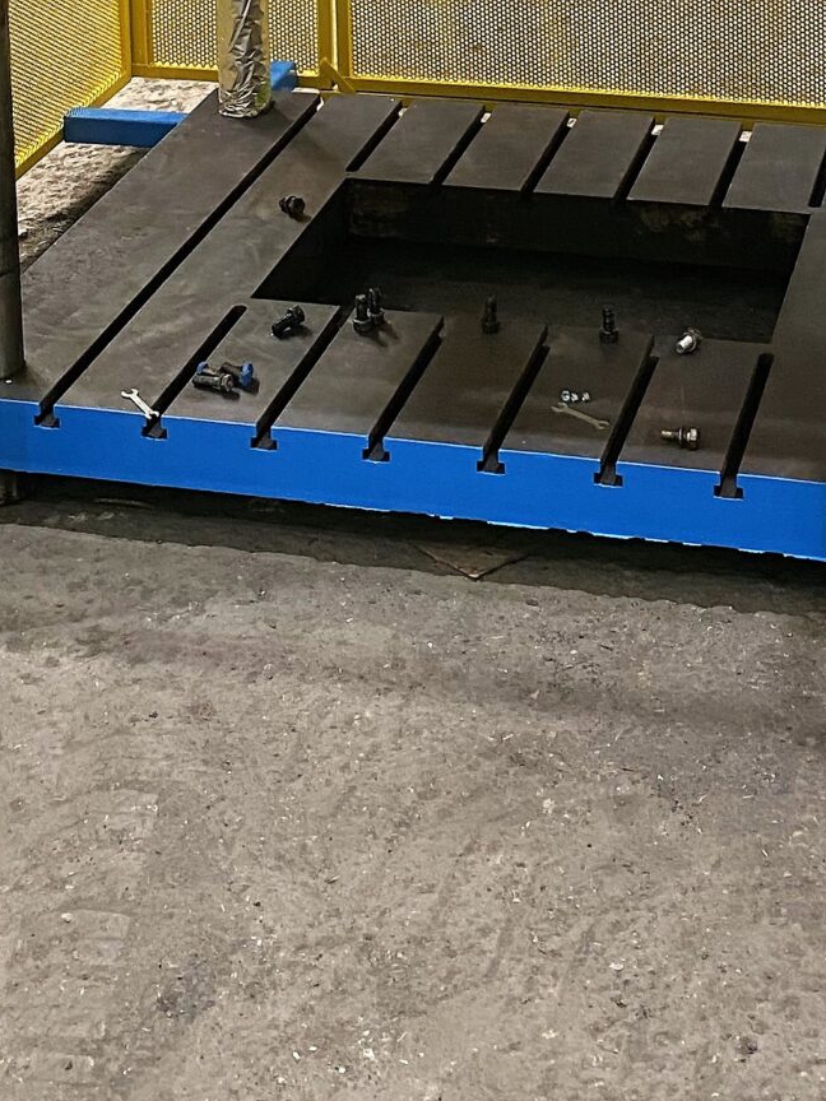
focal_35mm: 77
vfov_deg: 22.1
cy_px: -429
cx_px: 518
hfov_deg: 19.1
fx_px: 2450
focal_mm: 4.25
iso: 125
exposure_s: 1/78
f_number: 1.8
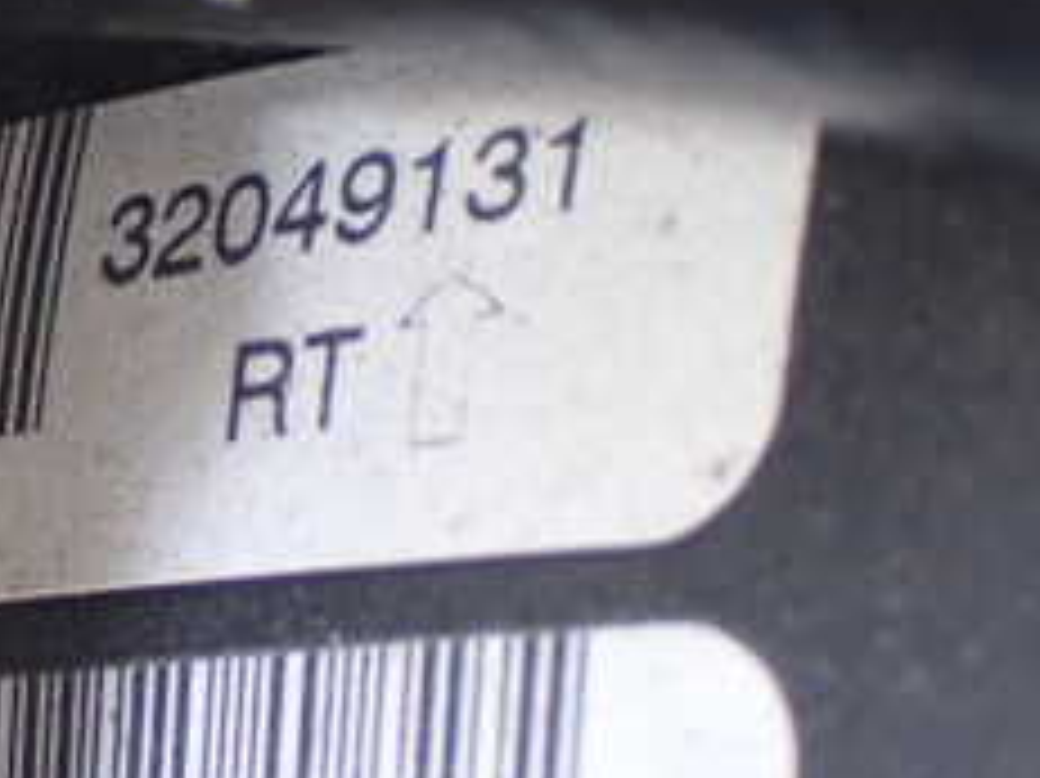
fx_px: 3904
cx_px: -126
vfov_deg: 11.4
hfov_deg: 14.8
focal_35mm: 130
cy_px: 517
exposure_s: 1/50
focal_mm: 9.01
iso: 1000
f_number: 3.2
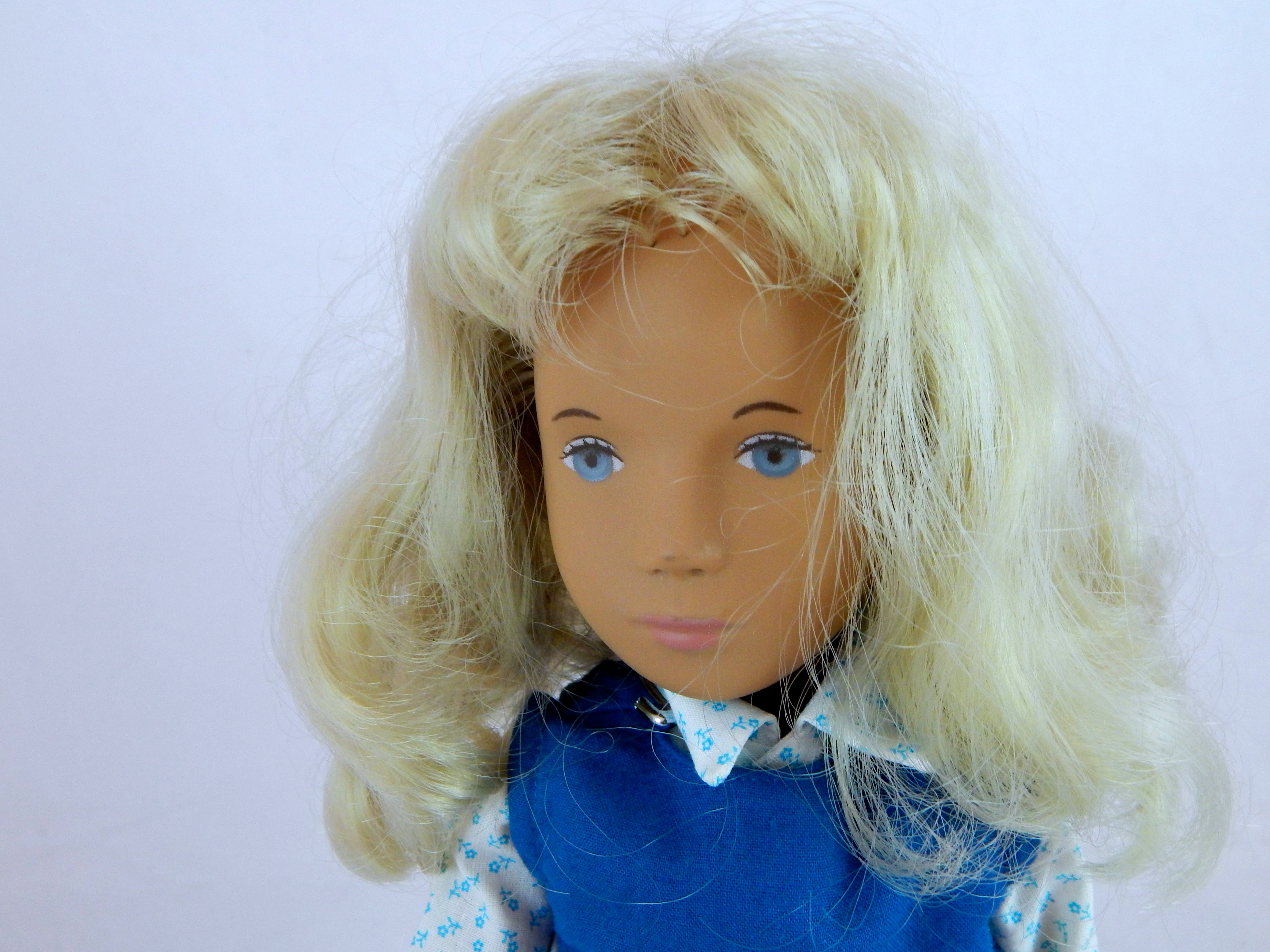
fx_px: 1284
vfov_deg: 40.7
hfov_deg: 52.6
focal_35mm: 35
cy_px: 476
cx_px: 635
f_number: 3.3
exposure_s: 1/60
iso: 400
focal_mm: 6.1
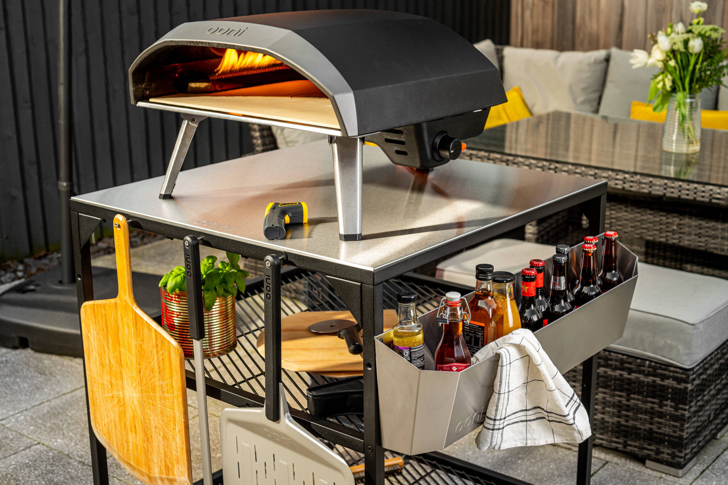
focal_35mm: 51
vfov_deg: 26.5
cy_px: 242
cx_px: 358
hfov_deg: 38.9
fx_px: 1031
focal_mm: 50
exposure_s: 1/60
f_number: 5.6
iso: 80
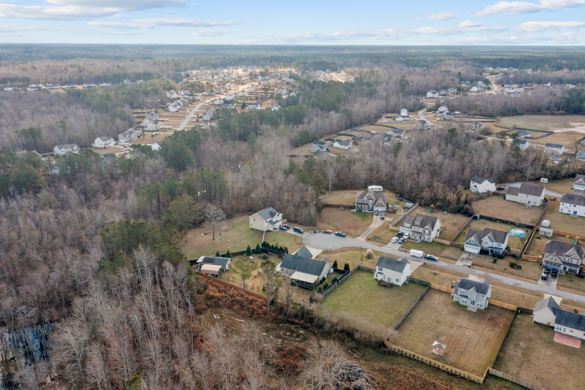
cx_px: 292
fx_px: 455
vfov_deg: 46.4
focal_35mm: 28
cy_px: 195
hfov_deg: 65.5
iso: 100
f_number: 9
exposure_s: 1/160
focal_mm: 10.26
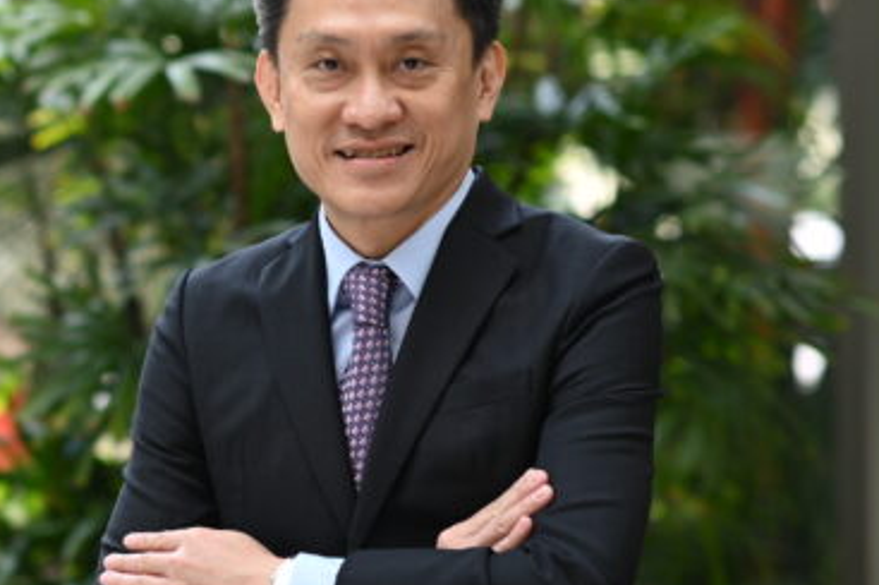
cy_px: 249
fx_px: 4342
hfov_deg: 11.4
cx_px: -7
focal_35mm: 178
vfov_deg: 7.7
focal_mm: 85
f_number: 2.2
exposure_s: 1/320
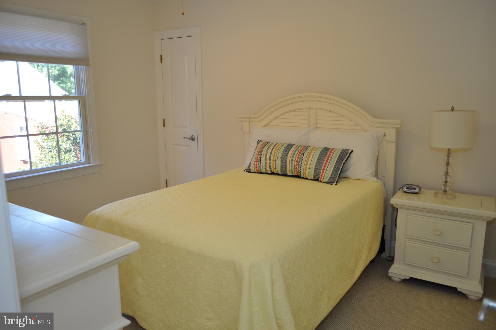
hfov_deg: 67.4
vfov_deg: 47.8
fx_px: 372
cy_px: 165
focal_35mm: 27
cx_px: 248
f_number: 4.5
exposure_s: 1/80
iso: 400
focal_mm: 18
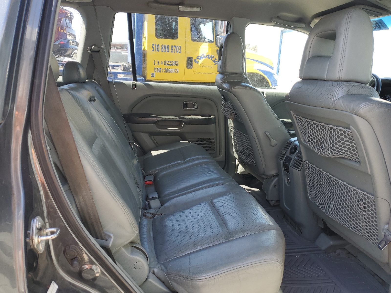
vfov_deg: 53.1
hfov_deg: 67.3
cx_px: 196
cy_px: 146
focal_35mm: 26
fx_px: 294
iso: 50
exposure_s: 1/154
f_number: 1.5
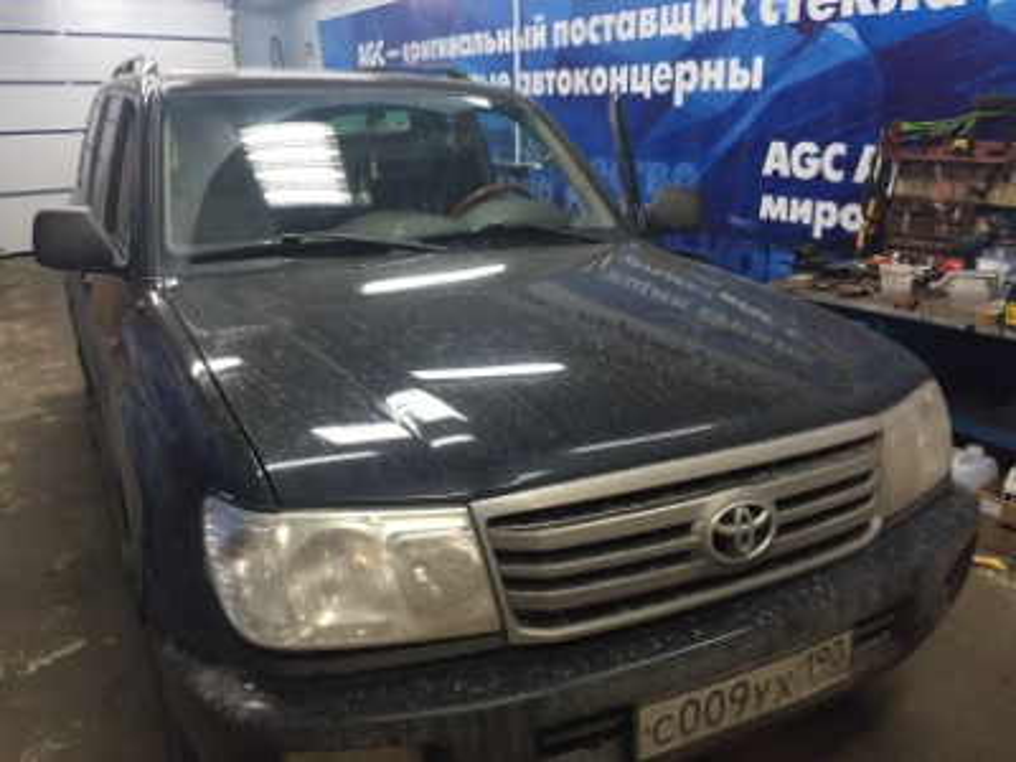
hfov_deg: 61.7
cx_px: 508
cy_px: 381
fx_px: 851
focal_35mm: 29
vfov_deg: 48.2
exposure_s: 1/33
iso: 200
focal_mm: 4.15
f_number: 2.2
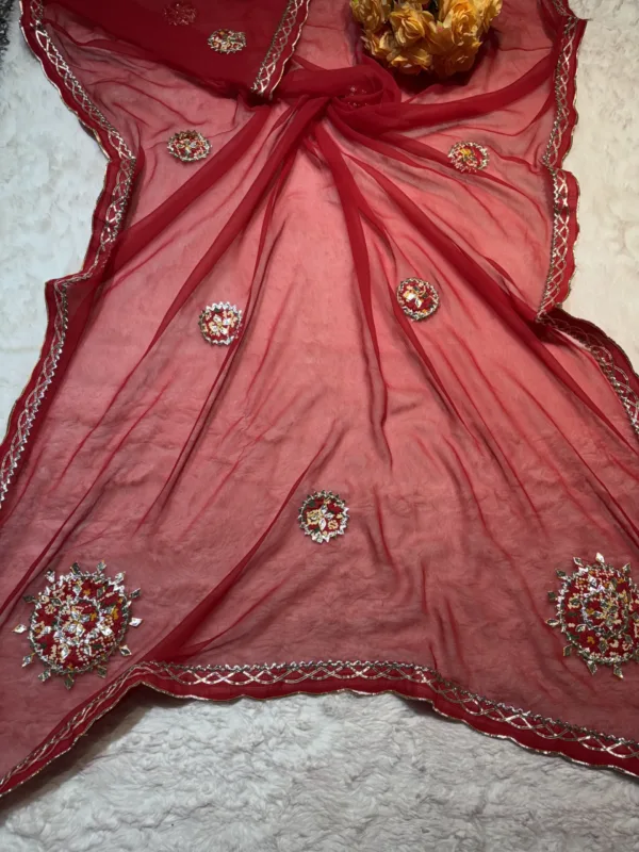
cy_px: 426
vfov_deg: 67.3
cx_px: 320
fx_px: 640
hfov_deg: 53.1
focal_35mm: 26
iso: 32
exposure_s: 1/100
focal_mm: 5.96
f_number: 1.6
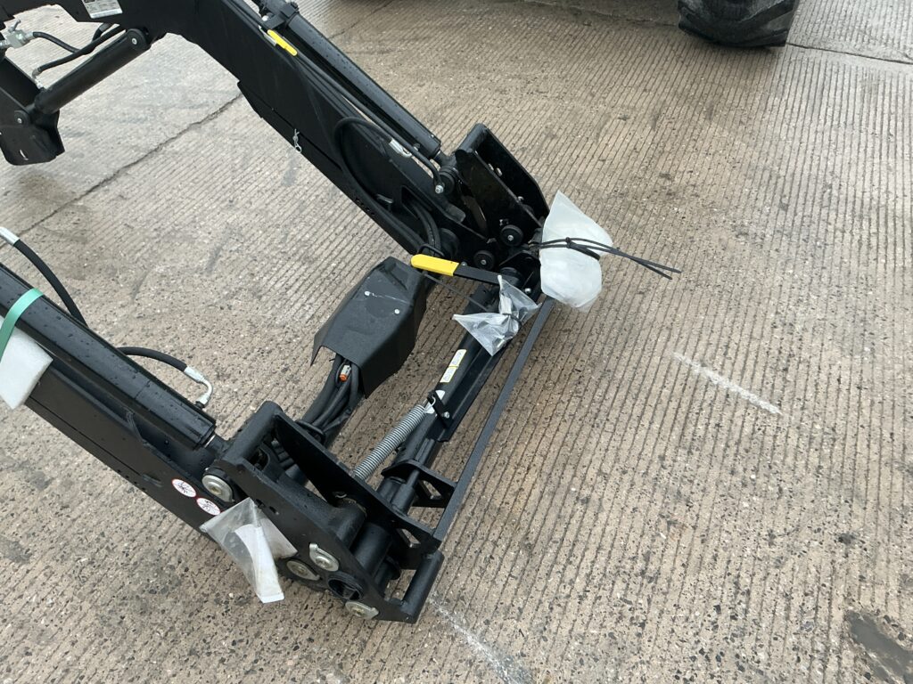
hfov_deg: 63.4
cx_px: 456
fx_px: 739
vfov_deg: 49.7
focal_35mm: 28
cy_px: 342
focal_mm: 3
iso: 64
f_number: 1.8
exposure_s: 1/122
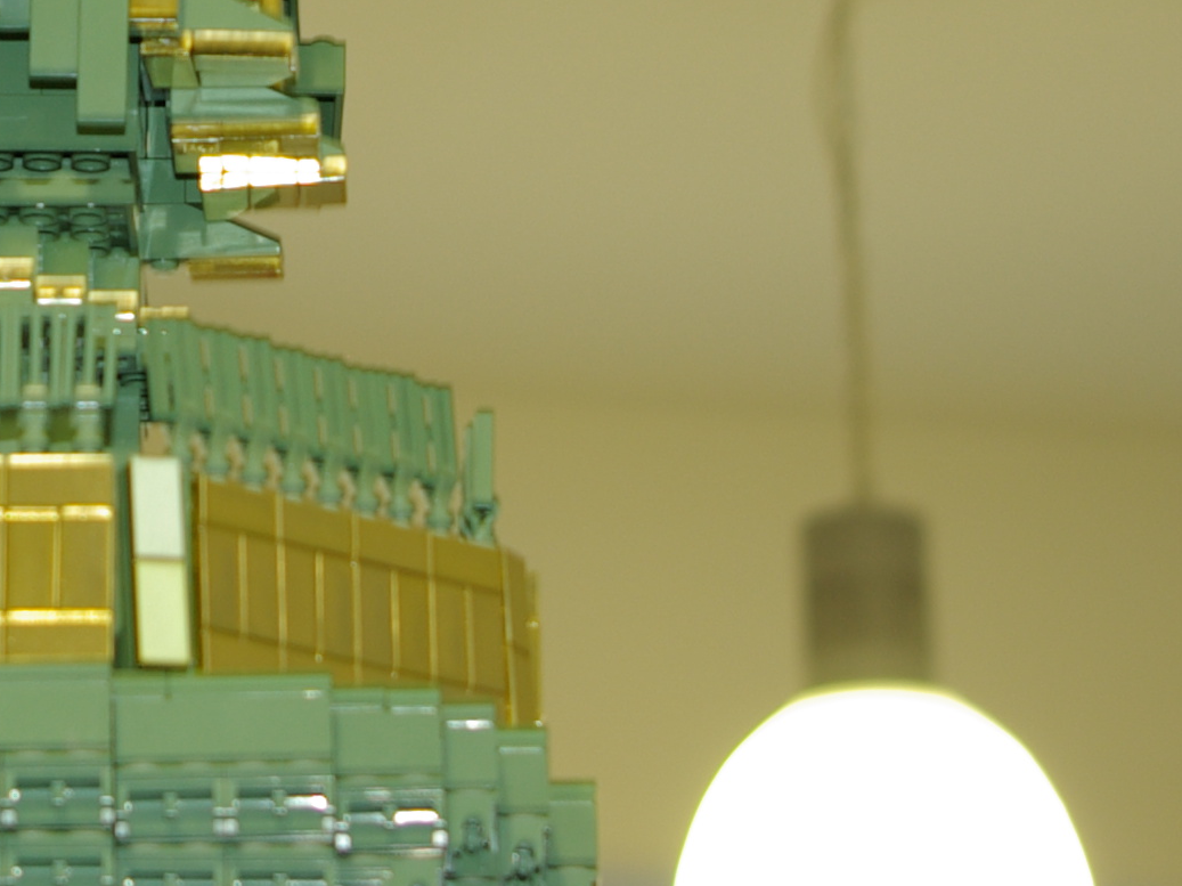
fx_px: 6444
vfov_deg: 7.8
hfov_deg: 10.4
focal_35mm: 189
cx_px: -54
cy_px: -221
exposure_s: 1/6
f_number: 5
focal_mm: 35
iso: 100
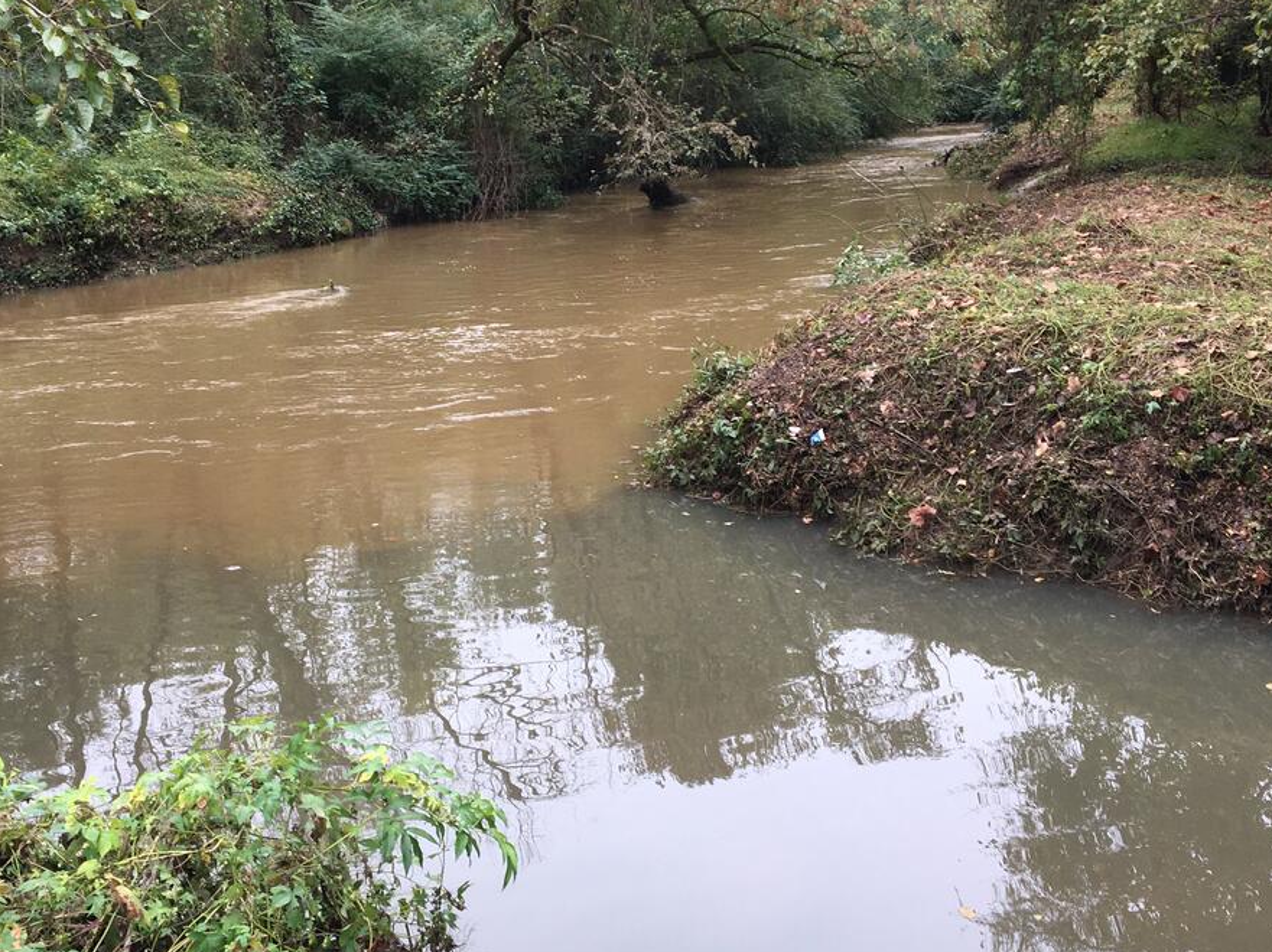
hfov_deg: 42.9
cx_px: 569
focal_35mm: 44
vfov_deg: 32.8
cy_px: 411
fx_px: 1616
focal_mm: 4.15
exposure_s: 1/120
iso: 25
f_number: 2.2
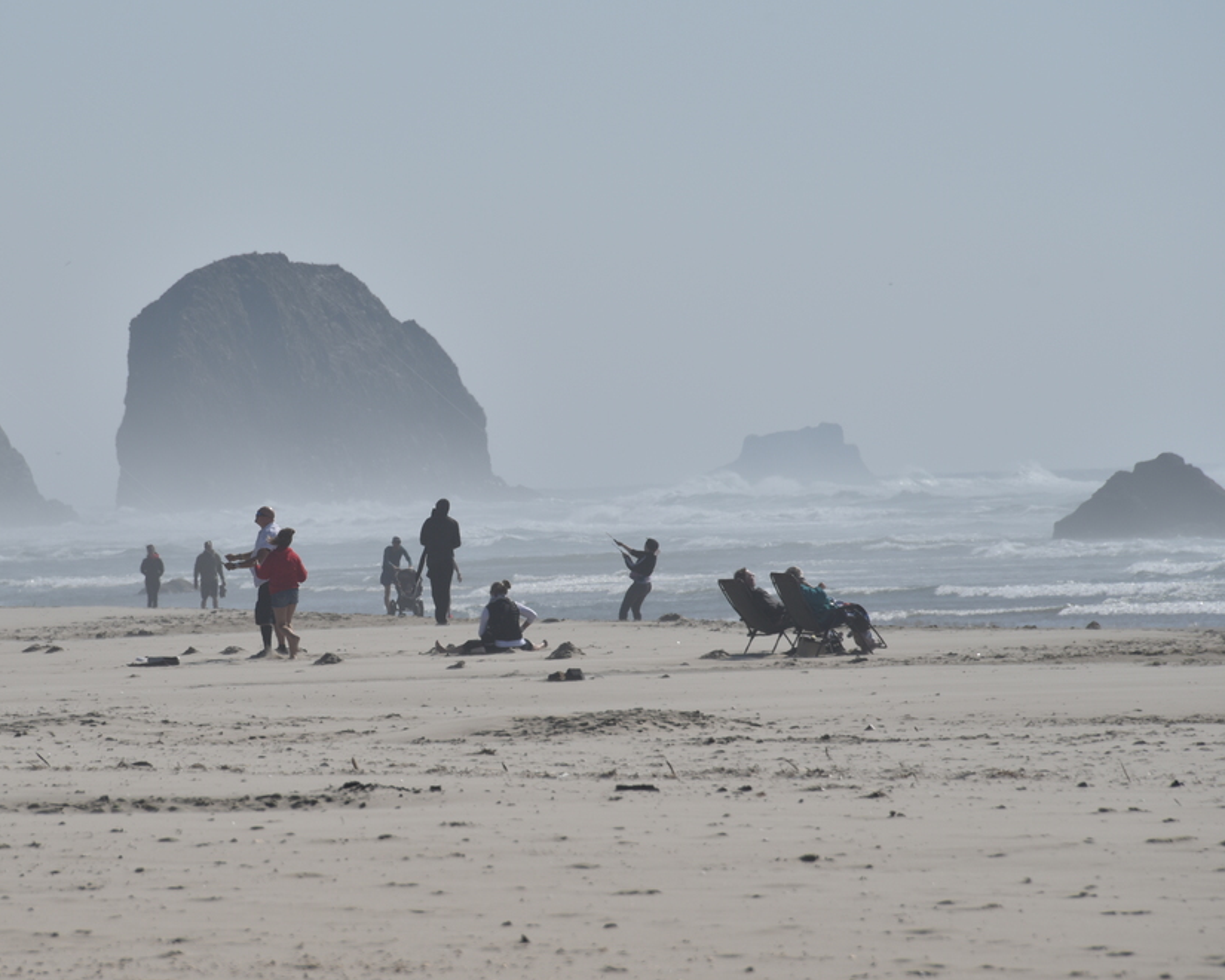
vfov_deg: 3.5
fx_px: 15844
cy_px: 475
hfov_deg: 4.4
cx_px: 385
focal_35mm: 437
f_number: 11
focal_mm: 300
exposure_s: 1/640
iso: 100
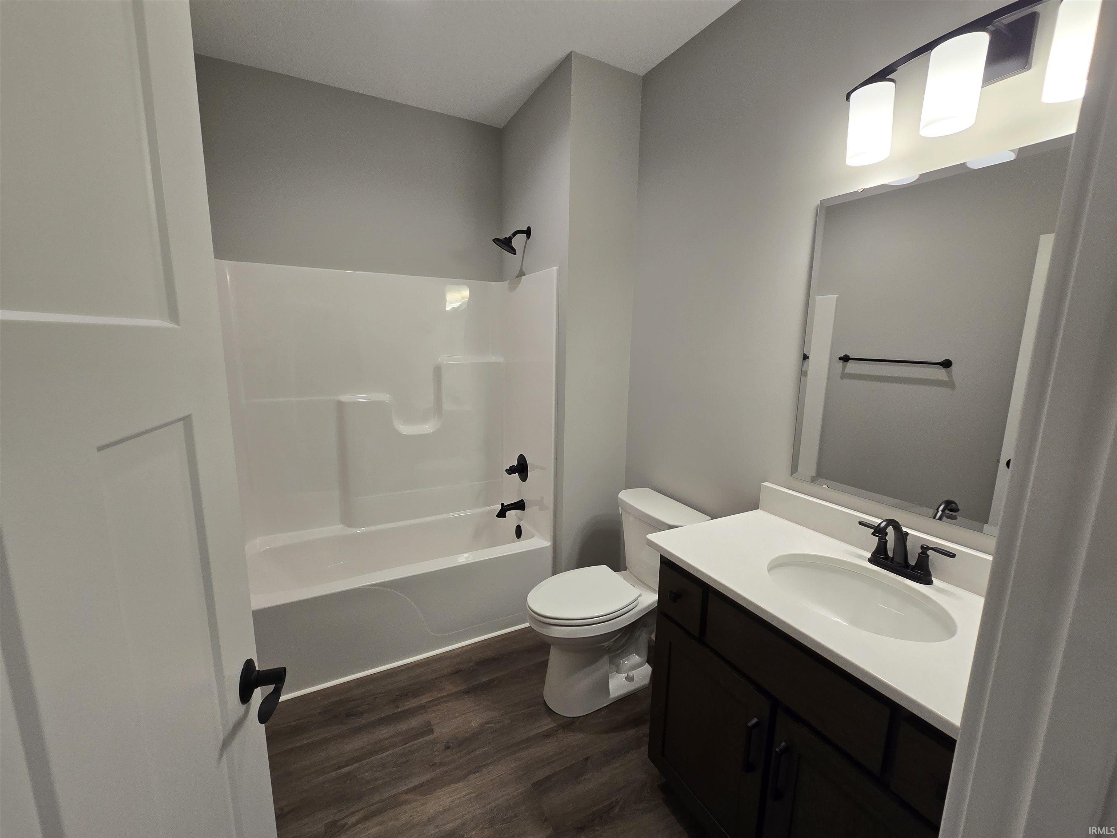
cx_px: 558
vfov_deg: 89.9
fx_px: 419
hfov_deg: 106.2
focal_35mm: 13
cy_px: 419
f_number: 2.2
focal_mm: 2.2
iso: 80
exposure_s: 1/60
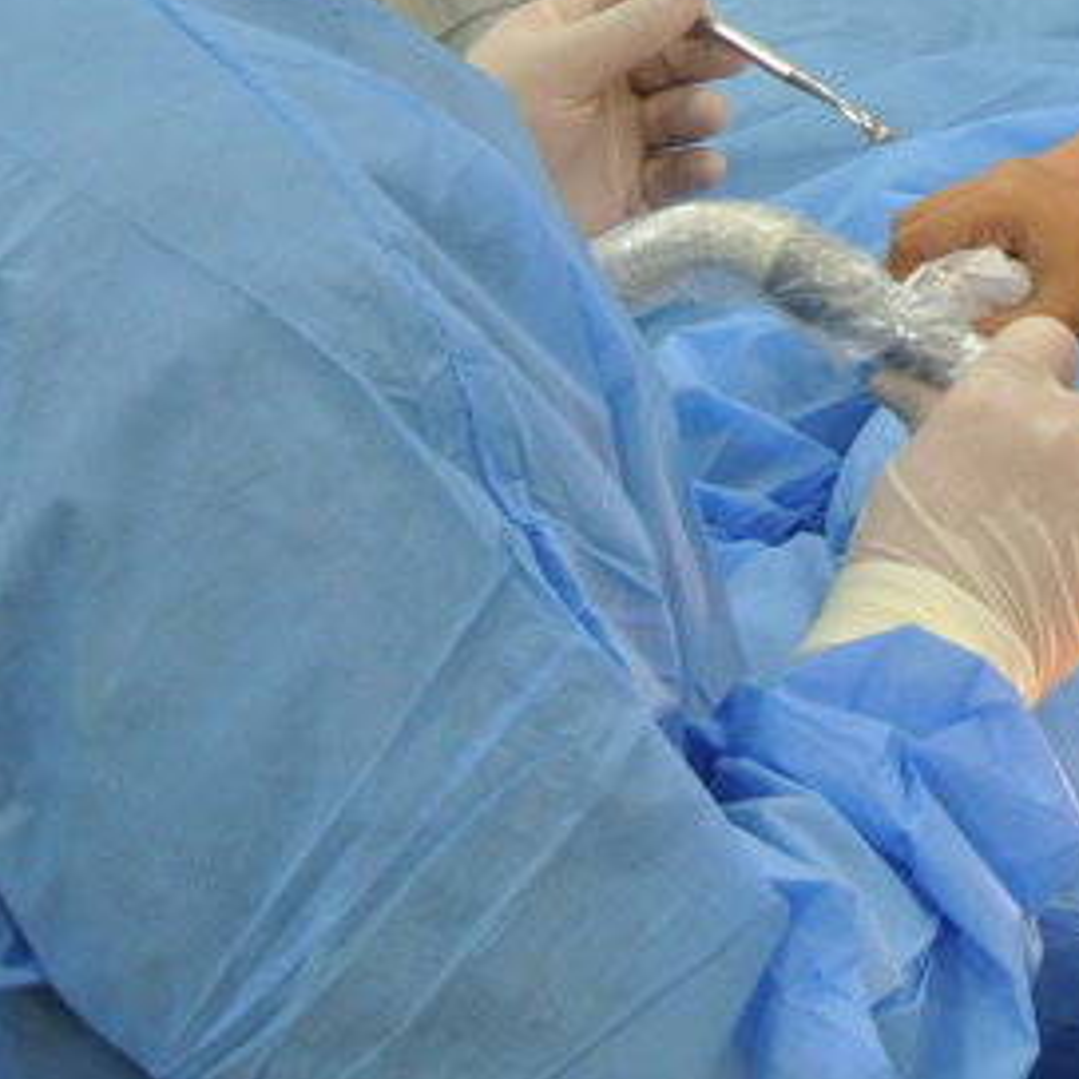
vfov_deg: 14.4
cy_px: -69
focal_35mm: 119
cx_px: 1537
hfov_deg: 13.9
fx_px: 4197
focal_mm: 15.7
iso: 400
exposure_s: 1/40
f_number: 4.2
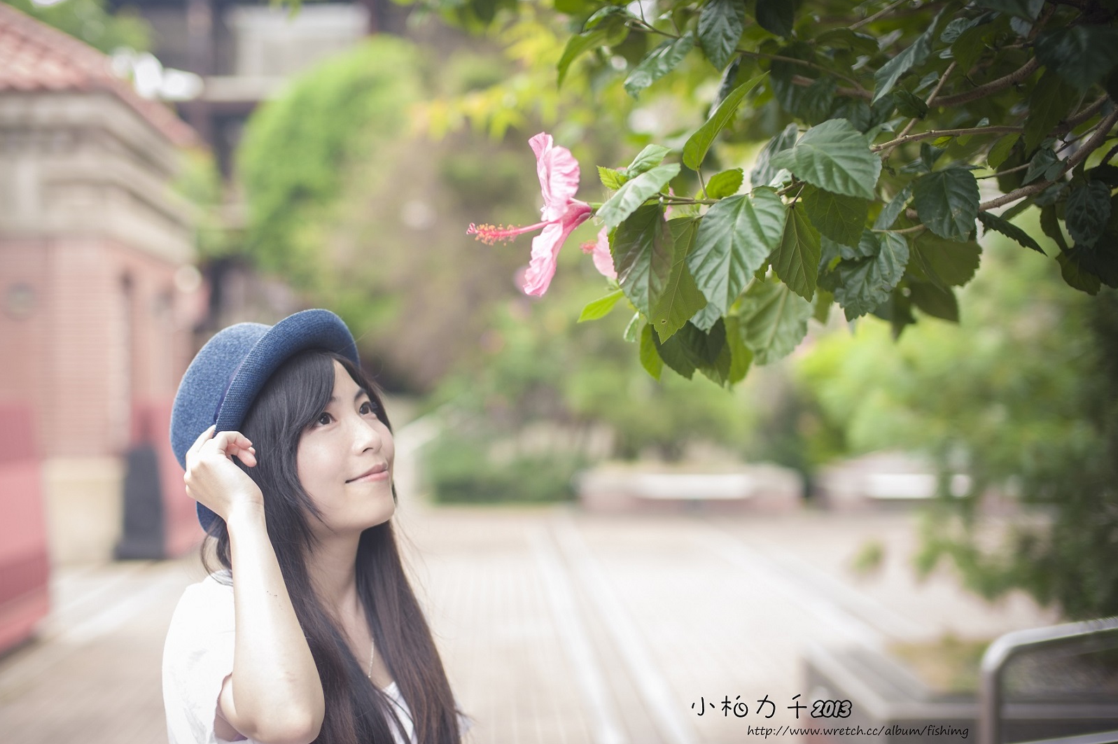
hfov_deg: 33.3
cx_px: 463
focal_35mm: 60
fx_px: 1862
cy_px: 410
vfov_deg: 22.6
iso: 100
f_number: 2
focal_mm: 50
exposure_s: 1/250
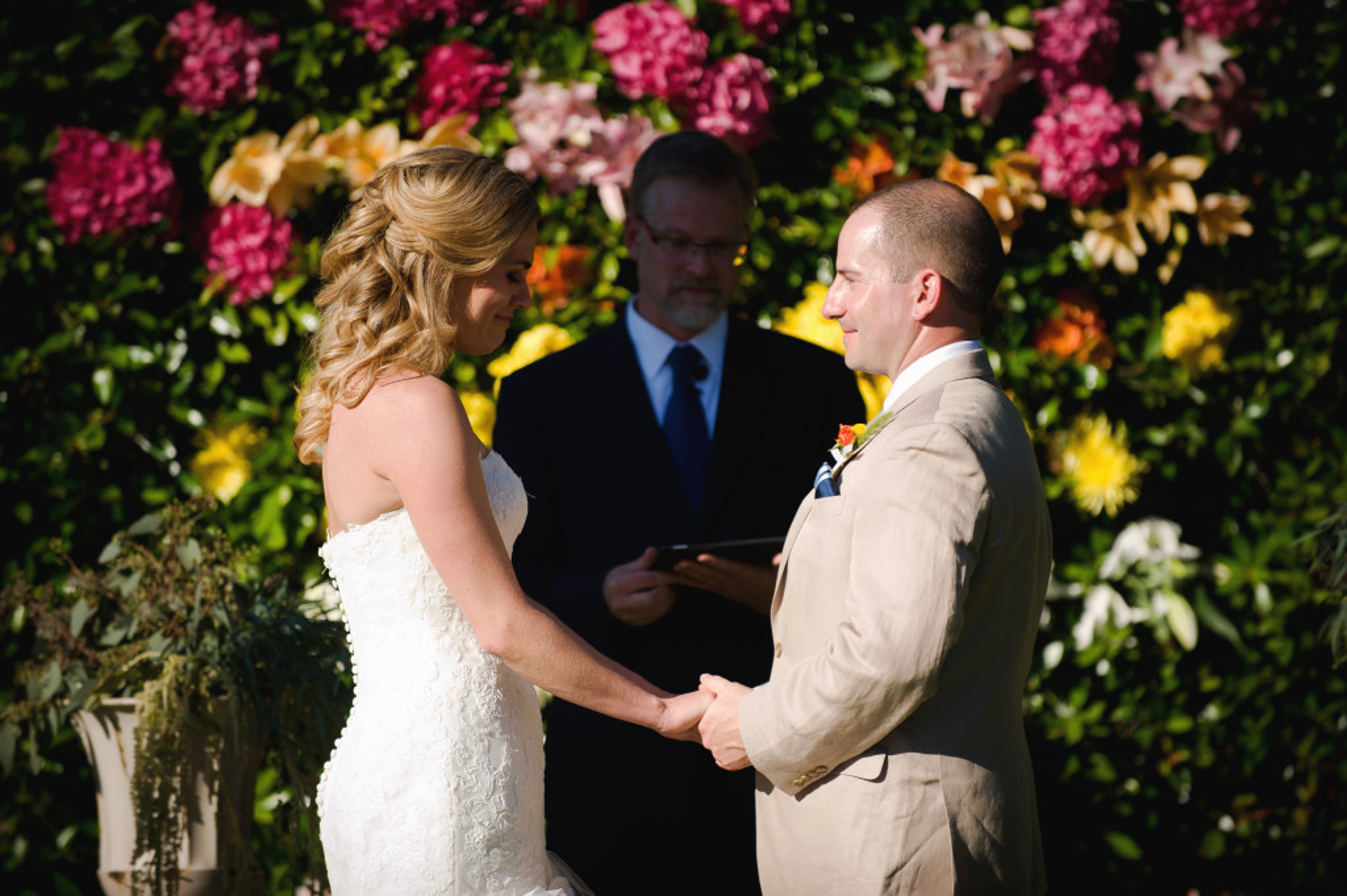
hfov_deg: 10.3
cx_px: 674
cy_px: 448
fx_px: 7477
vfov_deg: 6.9
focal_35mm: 200
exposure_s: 1/4000
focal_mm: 200
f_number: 3.2
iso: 500
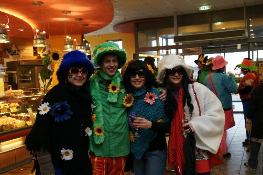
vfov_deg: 34.2
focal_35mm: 39
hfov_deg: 49.6
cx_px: 132
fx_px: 285
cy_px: 88
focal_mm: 26
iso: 800
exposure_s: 1/60
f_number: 5.6
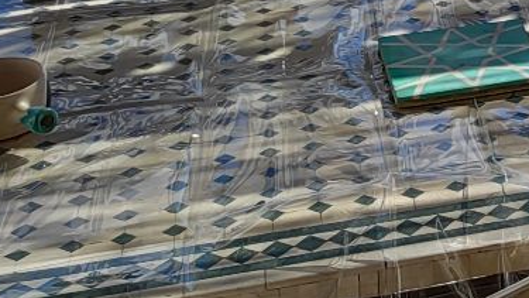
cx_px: 858
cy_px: -318
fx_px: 1501
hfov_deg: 17.4
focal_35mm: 107
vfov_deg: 10.3
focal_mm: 5.59
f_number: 1.88
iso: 50
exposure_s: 1/689
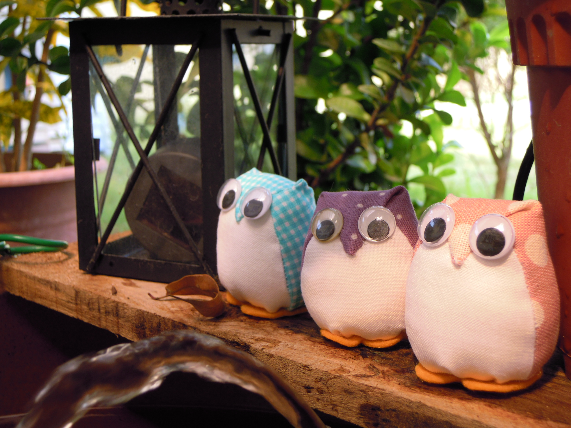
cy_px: 214
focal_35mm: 46
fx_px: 759
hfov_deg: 41.2
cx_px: 286
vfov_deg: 31.5
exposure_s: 1/100
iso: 100
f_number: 3.4
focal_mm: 8.3
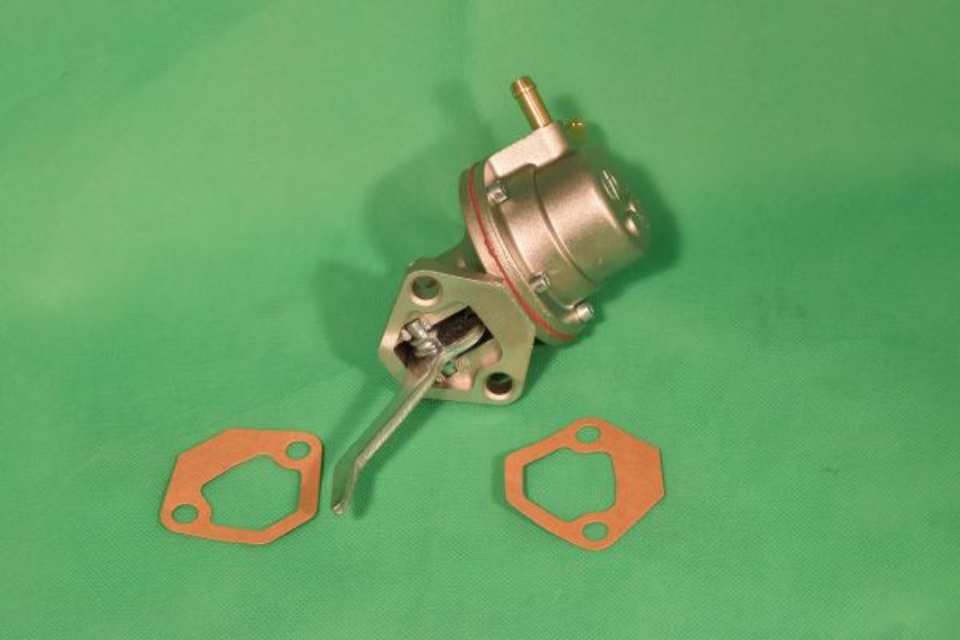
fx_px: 2200
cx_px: 480
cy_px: 320
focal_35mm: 82
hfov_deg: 24.6
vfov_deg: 16.6
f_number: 14
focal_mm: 55
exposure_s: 1/100
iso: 1250
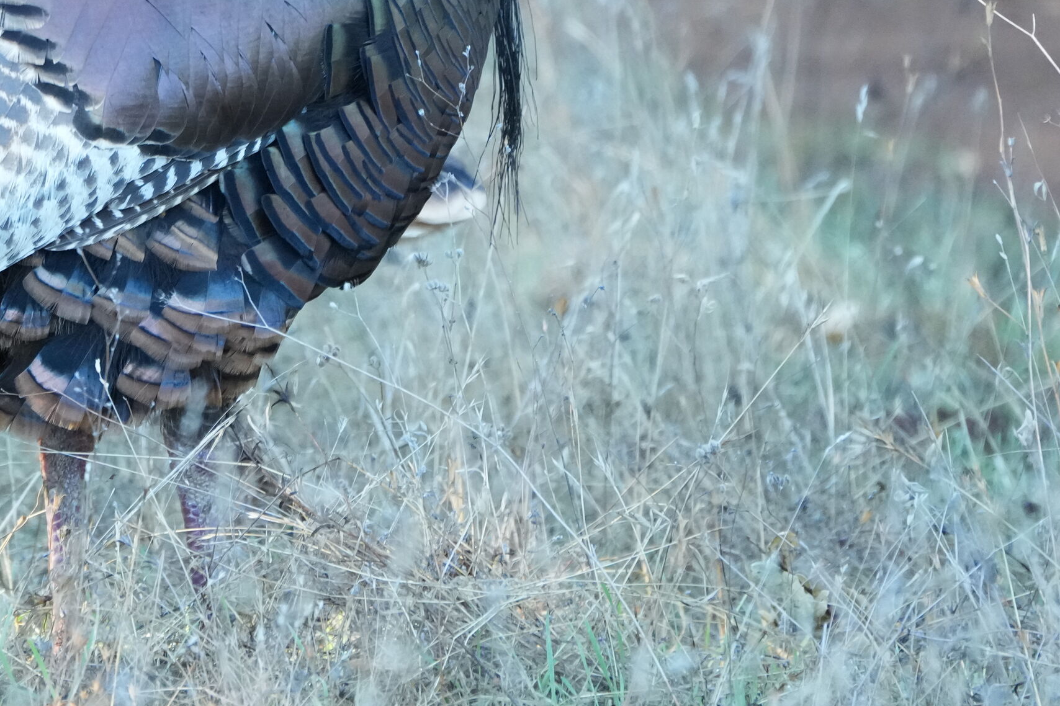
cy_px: 3
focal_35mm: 1012
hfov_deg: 2.0
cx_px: 119
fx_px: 29790
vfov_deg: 1.4
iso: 4000
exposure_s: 1/320
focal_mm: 400
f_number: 6.3
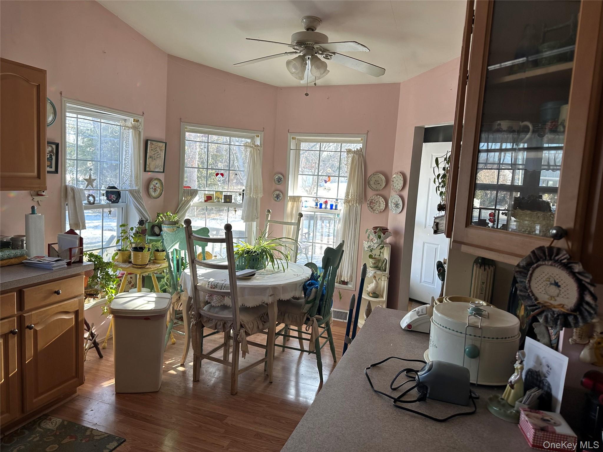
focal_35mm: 24
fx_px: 418
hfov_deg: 71.6
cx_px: 302
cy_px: 226
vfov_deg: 56.8
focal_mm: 6.86
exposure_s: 1/121
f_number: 1.78
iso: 100
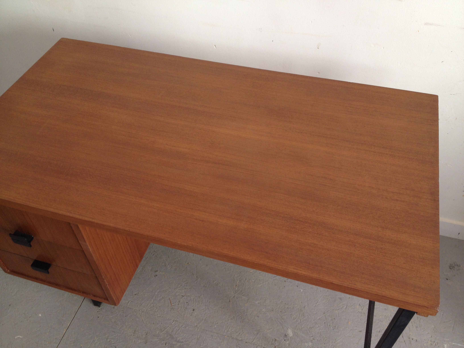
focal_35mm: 35
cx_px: 232
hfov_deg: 52.6
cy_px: 174
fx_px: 469
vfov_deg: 40.7
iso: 64
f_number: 2.4
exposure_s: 1/20
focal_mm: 4.28
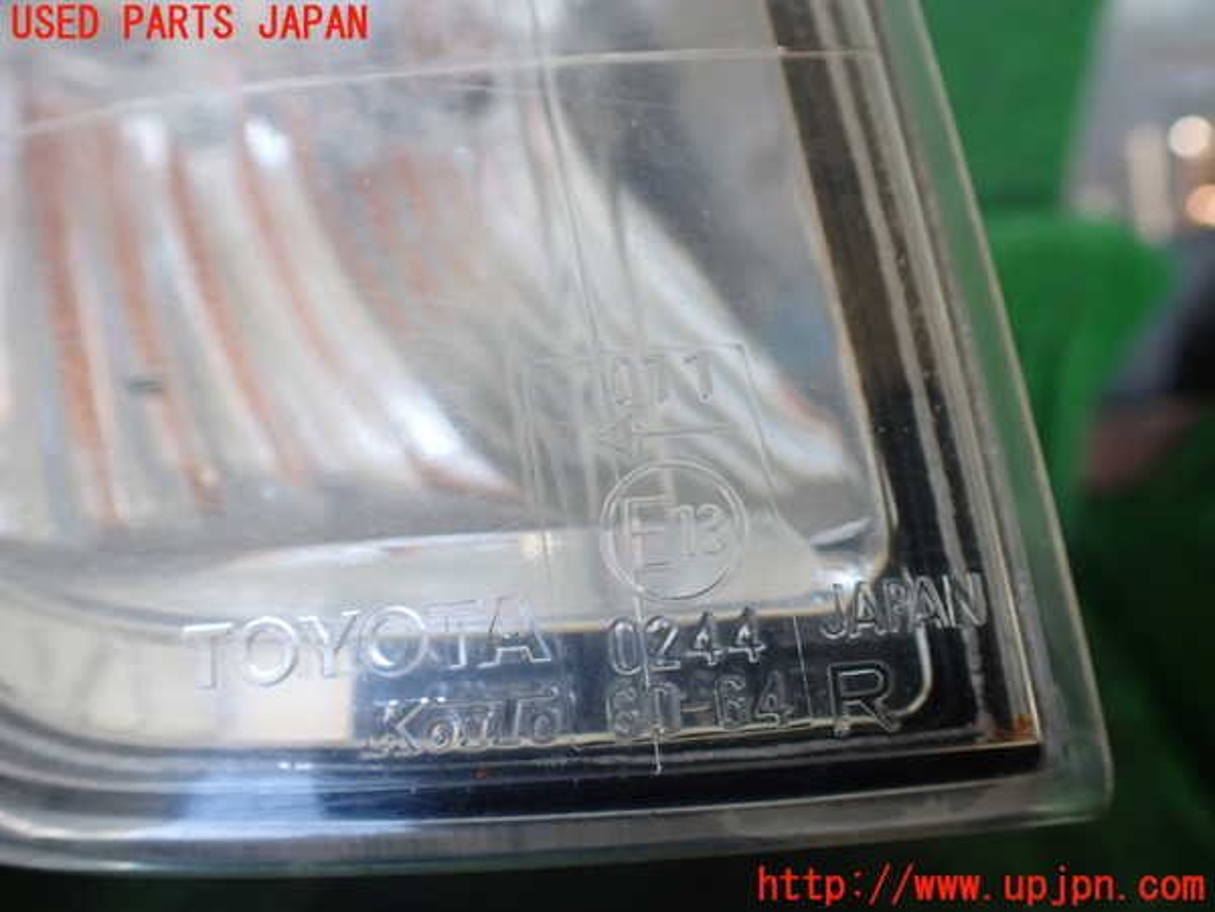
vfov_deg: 46.8
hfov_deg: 60.0
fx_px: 1053
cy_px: 456
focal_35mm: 30
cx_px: 608
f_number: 2.3
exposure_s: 1/125
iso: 250
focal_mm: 5.4
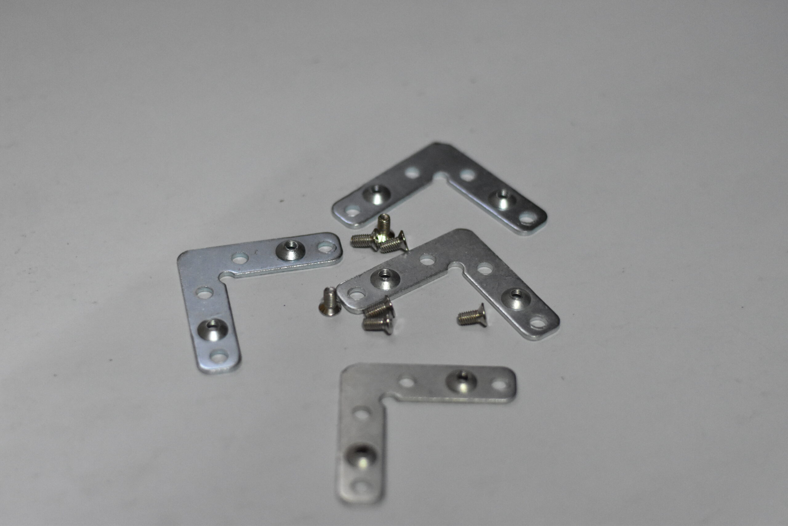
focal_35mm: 75
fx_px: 1642
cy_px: 263
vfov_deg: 18.2
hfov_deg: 27.0
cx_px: 394
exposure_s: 1/500
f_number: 1.8
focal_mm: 50
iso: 3200
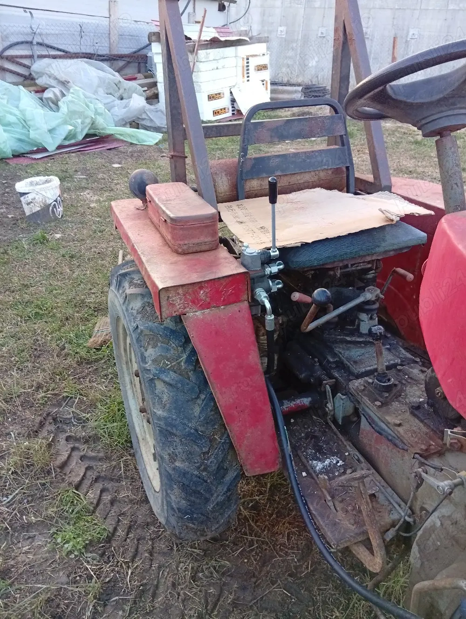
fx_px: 483
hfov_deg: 51.5
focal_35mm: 27
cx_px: 233
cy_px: 310
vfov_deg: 65.2
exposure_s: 1/50.3
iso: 70
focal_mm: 3.84
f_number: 1.8
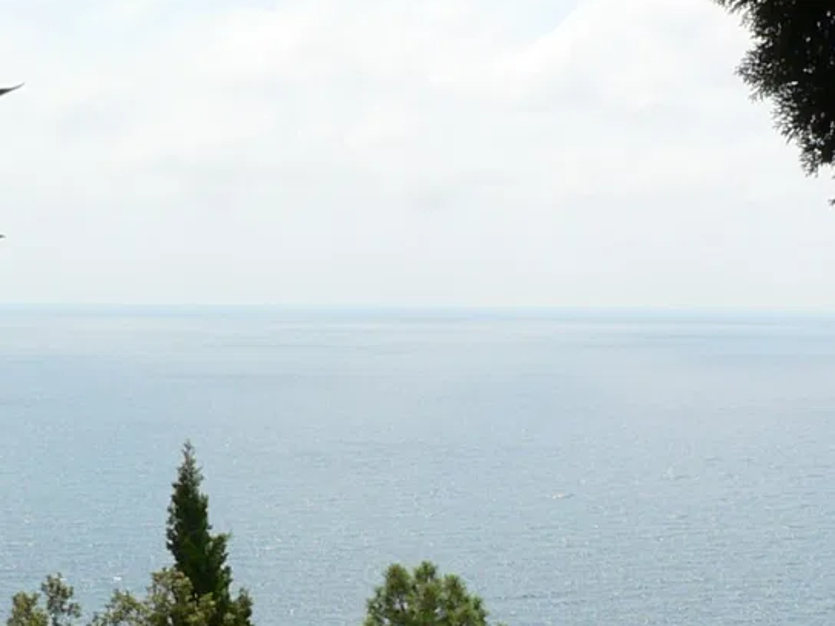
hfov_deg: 19.1
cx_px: 454
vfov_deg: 14.3
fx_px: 2485
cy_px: 505
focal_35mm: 103
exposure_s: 1/400
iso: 64
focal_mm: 6
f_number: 5.6
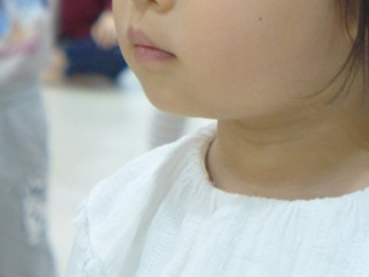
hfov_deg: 9.5
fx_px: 2218
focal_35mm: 208
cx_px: 228
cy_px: -37
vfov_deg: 7.1
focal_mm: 17.7
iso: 800
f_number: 2.3
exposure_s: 1/200
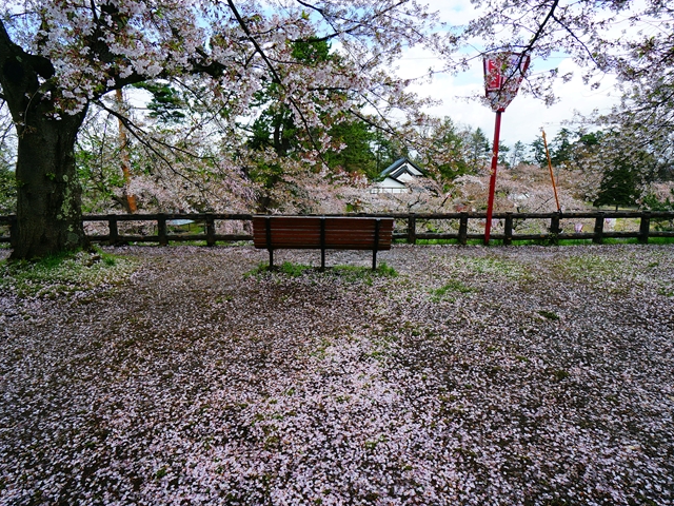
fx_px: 350
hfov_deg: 87.8
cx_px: 340
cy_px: 246
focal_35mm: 18
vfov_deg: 71.6
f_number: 8
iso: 100
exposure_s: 1/125
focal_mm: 10
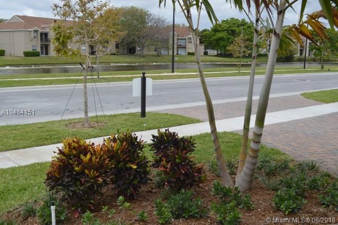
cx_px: 169
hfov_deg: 49.6
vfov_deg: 34.2
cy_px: 112
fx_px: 366
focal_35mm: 39
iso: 100
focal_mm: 26
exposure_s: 1/250
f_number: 8
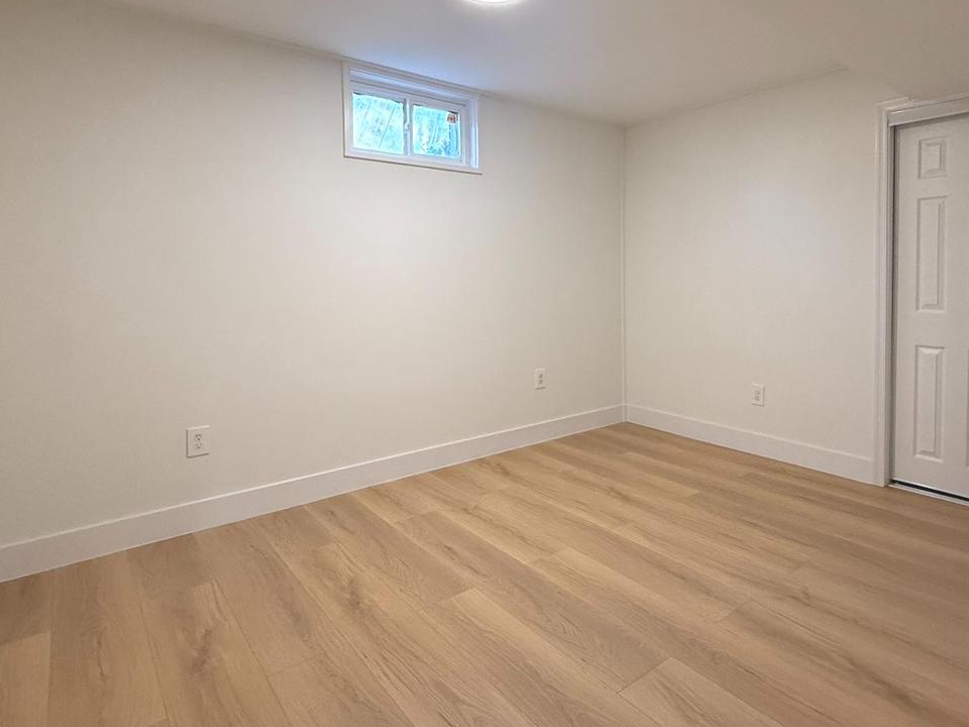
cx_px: 582
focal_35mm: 21
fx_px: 588
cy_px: 290
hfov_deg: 78.1
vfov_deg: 62.9
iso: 320
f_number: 2.2
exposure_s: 1/120
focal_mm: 2.22
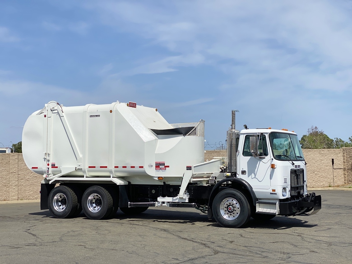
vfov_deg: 28.0
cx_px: 176
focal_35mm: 52
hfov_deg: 36.8
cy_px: 132
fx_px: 529
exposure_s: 1/3690
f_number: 2
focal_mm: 6
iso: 25
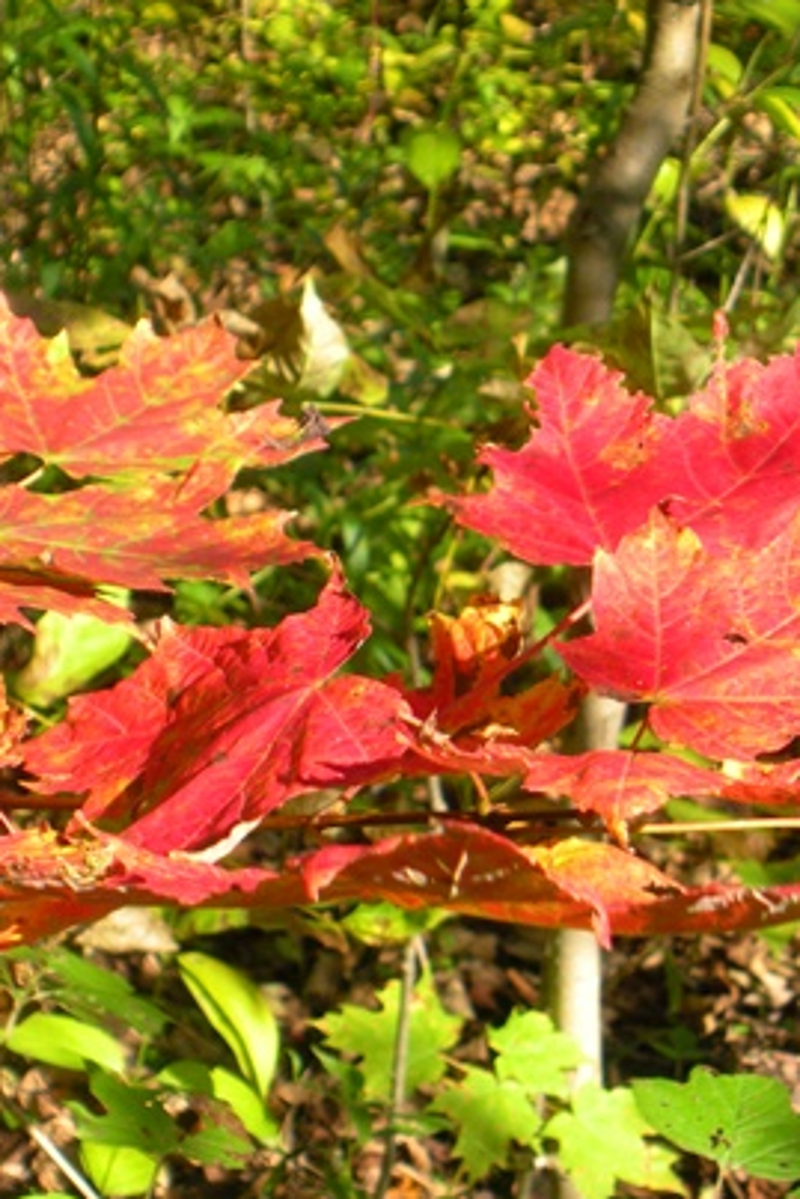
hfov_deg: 13.8
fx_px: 3297
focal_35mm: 99
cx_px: 517
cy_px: 598
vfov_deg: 20.6
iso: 72
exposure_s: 1/125
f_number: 4.6
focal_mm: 11.2
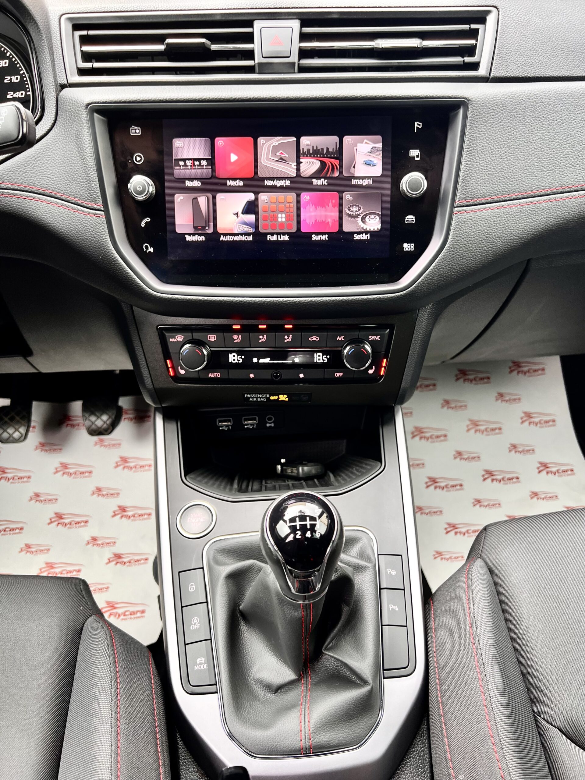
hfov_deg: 53.1
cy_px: 390
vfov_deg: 67.3
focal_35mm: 26
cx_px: 292
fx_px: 586
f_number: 1.5
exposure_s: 1/121
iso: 100
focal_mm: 5.7
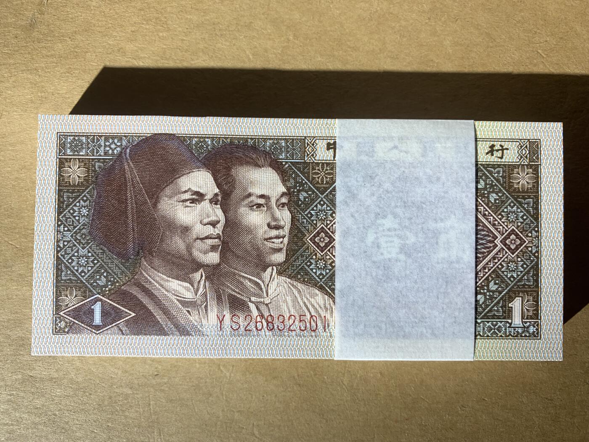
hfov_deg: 67.3
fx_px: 442
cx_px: 294
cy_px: 221
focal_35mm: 26
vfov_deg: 53.1
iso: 25
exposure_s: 1/196
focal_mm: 4.25
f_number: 1.8
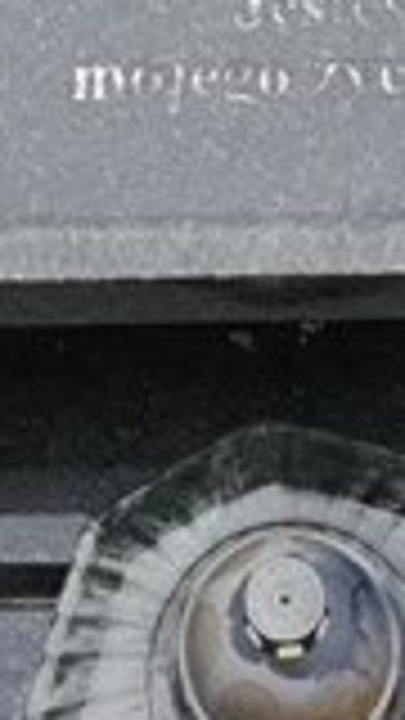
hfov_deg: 10.7
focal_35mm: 113
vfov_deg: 16.7
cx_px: 279
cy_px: -446
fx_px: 2157
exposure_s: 1/185
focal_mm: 3.21
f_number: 2.2
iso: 50
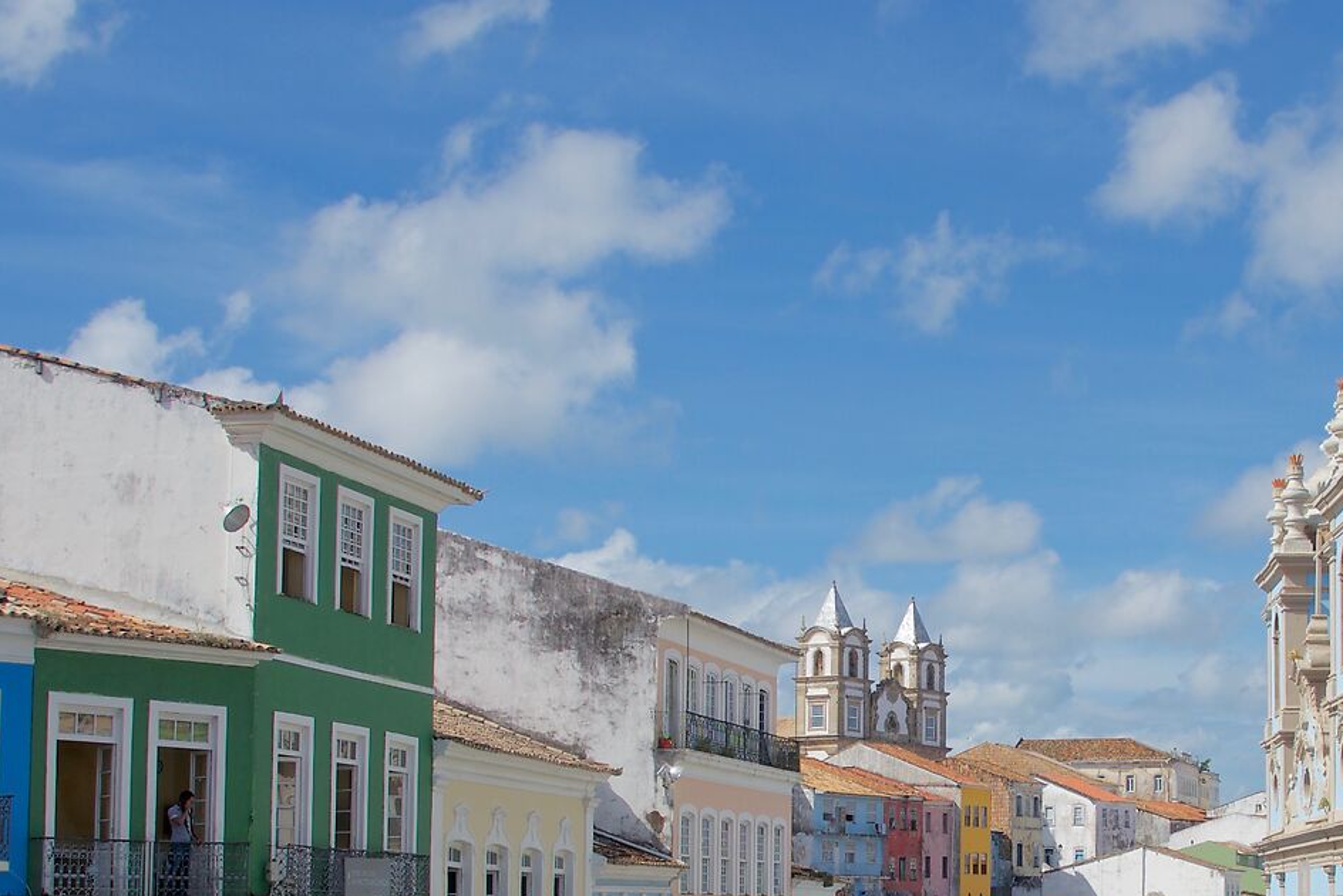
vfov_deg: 21.9
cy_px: 752
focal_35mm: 61
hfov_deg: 32.5
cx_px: 930
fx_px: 2276
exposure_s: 1/320
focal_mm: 24
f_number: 9
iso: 100
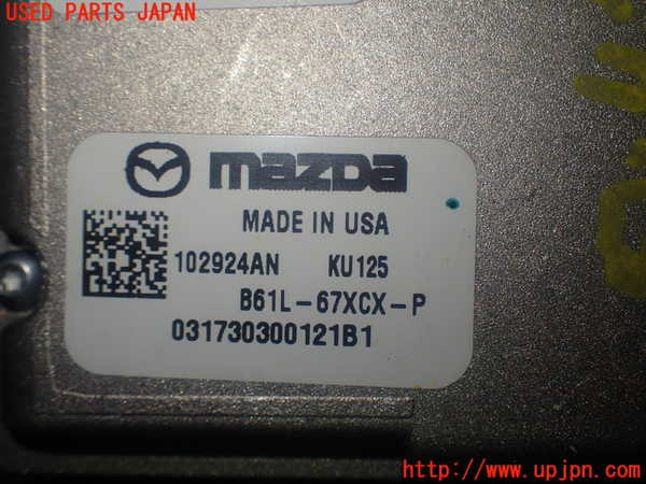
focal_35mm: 47
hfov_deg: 40.4
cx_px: 323
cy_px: 242
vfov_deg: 30.9
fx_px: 877
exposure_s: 1/125
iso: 100
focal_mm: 8.4
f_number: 3.1
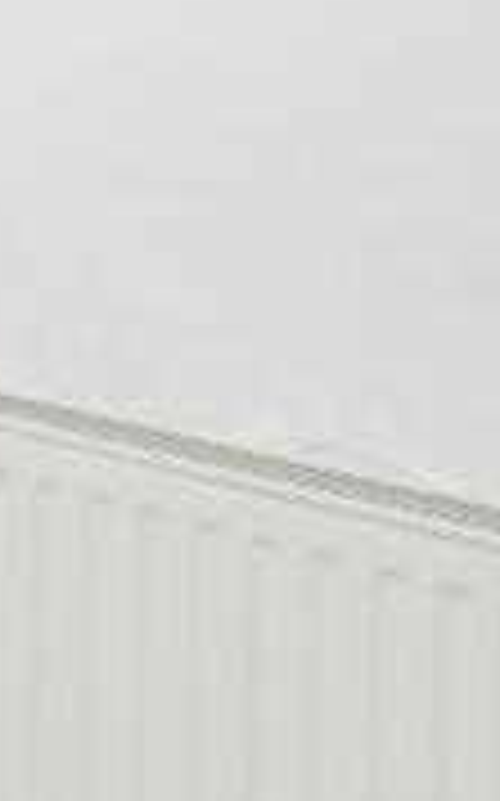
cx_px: -1009
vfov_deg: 22.2
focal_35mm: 88
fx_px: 1922
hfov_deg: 10.4
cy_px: -83
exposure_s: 1/160
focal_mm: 10
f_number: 8
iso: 400
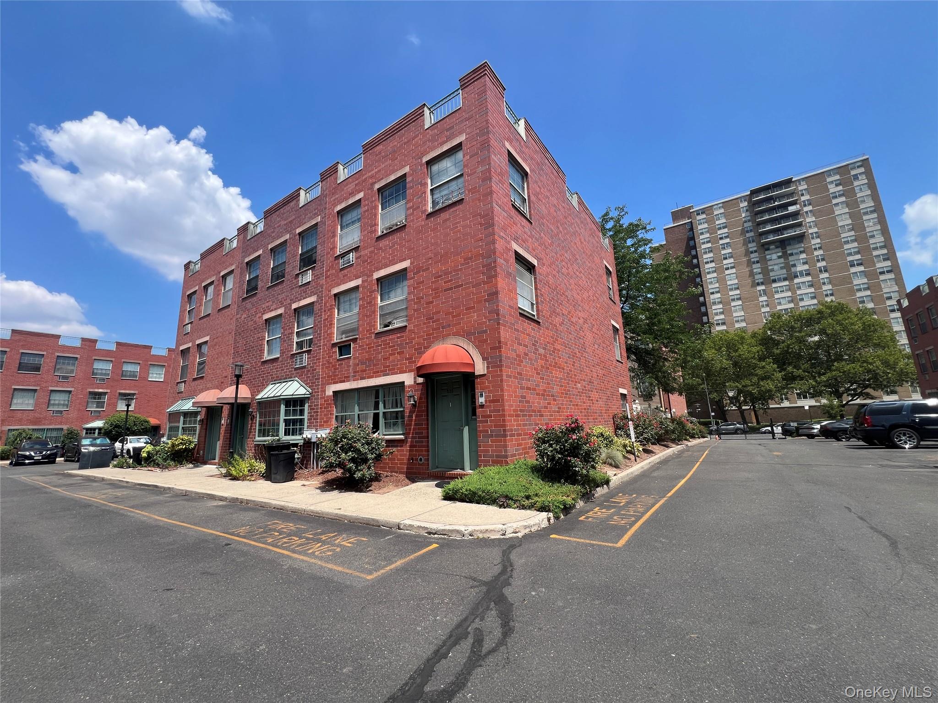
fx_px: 352
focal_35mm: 13
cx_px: 469
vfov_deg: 89.9
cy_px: 352
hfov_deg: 106.2
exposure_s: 1/1024
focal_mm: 1.57
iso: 32
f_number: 1.8
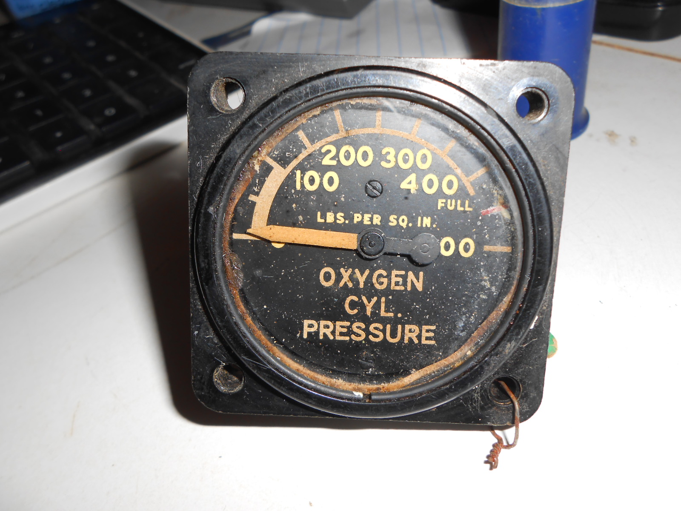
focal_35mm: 30
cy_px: 256
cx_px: 340
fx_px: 590
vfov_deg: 46.8
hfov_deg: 60.0
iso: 80
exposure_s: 1/25
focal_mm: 5.3
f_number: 11.9
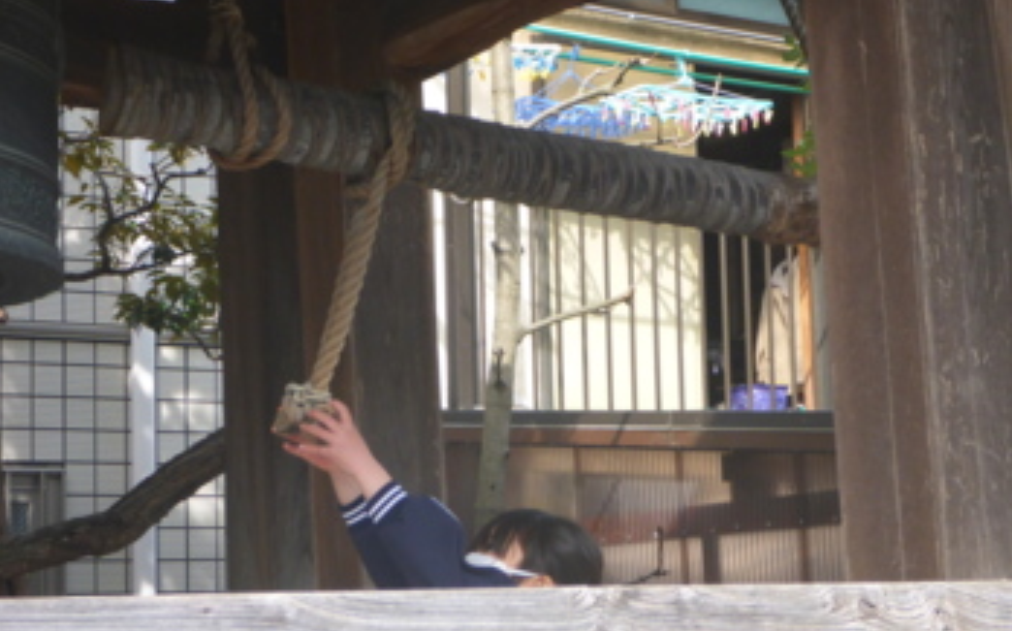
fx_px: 2205
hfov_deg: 25.8
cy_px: 326
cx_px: 506
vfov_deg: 16.3
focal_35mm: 80
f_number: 5.4
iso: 320
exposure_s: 1/160
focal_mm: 12.6
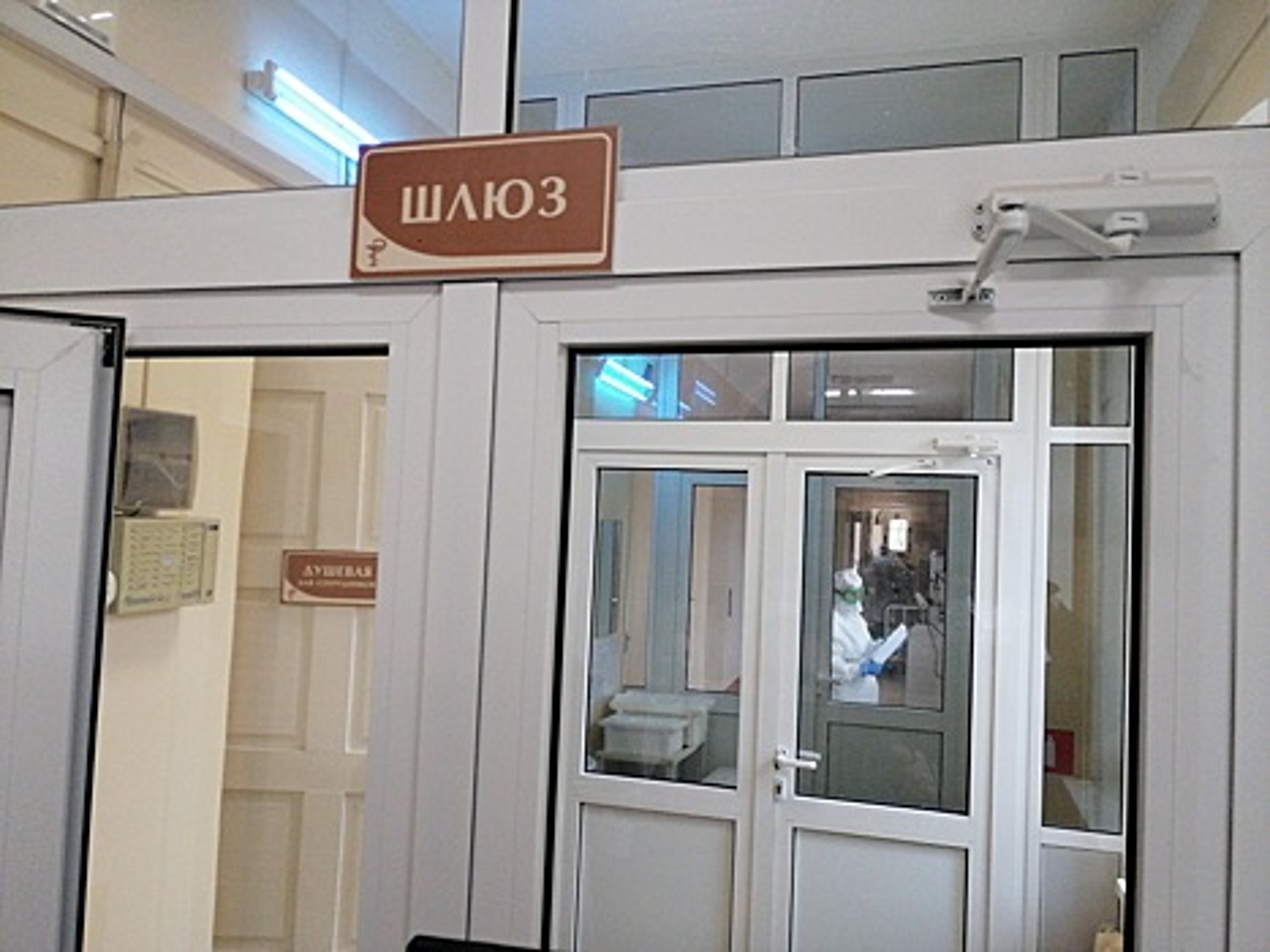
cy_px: 476
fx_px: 990
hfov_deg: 65.3
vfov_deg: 51.3
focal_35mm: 27
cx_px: 635
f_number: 1.8
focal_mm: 3.96
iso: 320
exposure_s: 1/100
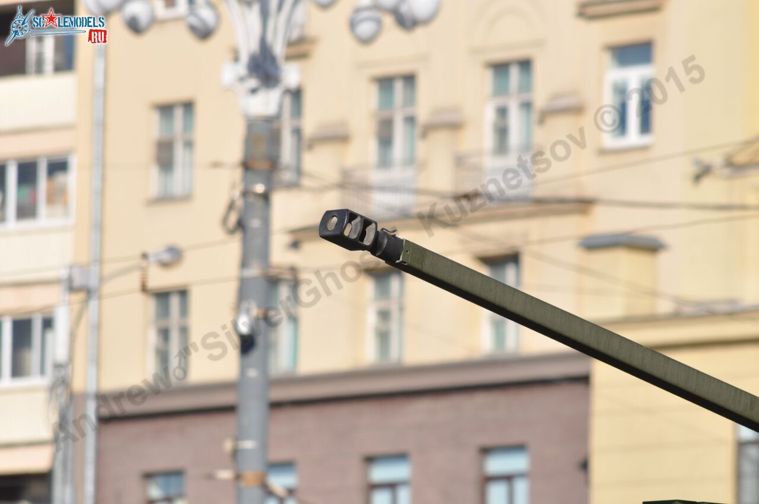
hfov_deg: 6.5
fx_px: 6633
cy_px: 252
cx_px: 380
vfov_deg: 4.4
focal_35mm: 315
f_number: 8
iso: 200
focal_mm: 210
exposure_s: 1/400
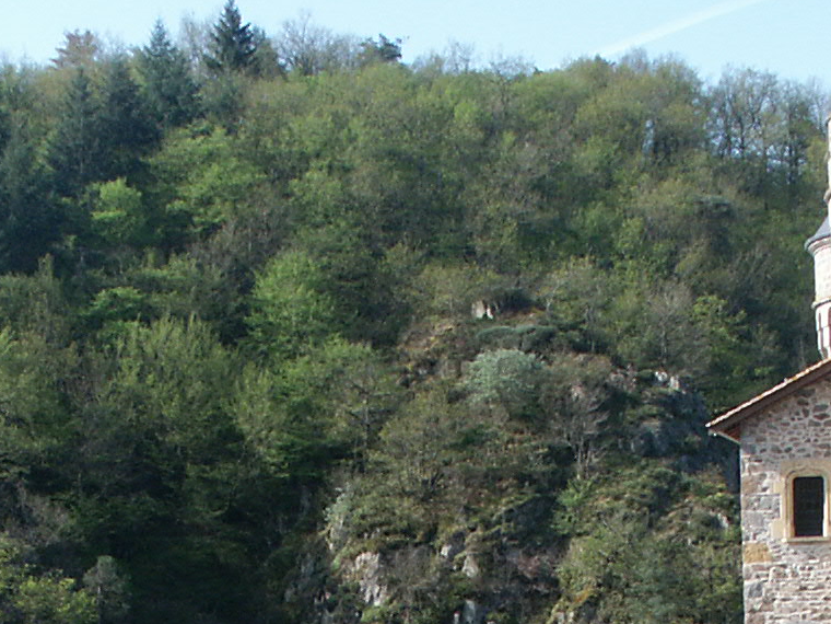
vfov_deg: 13.9
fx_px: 2425
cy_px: 900
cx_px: 448
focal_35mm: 101
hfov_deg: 19.4
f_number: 6.7
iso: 100
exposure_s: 1/180
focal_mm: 7.91
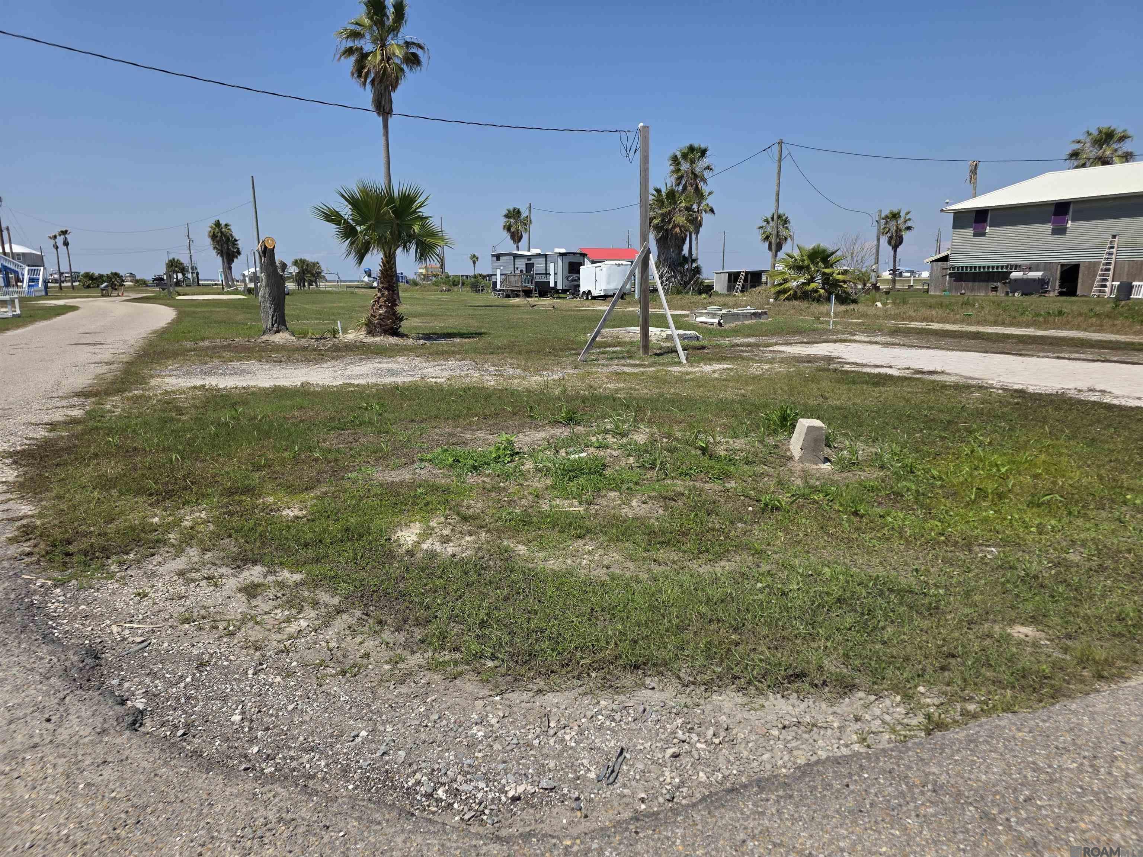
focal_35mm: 23
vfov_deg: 58.9
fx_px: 759
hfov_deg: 73.9
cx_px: 572
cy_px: 428
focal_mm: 6.3
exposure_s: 1/7944
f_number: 1.7
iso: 80
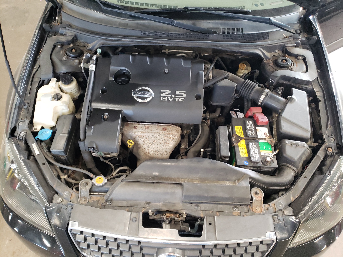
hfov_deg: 67.3
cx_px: 172
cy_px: 128
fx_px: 258
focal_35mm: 26
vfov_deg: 53.1
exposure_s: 1/30
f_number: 1.5
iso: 311
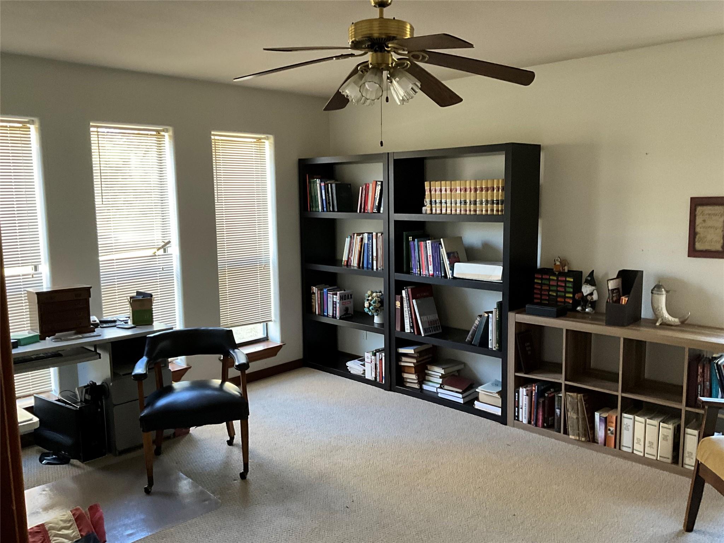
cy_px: 272
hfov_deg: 61.7
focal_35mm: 29
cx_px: 362
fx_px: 607
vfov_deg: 48.2
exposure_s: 1/58
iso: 320
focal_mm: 3
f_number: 1.8
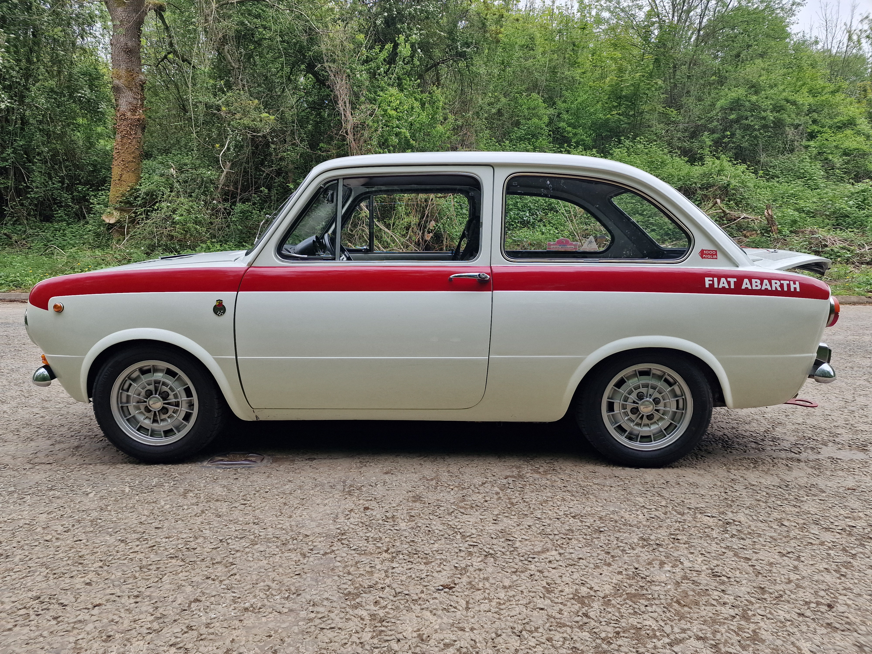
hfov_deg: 73.9
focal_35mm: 23
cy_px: 327
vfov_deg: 58.9
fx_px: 579
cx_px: 436
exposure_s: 1/213
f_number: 1.8
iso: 50
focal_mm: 6.4
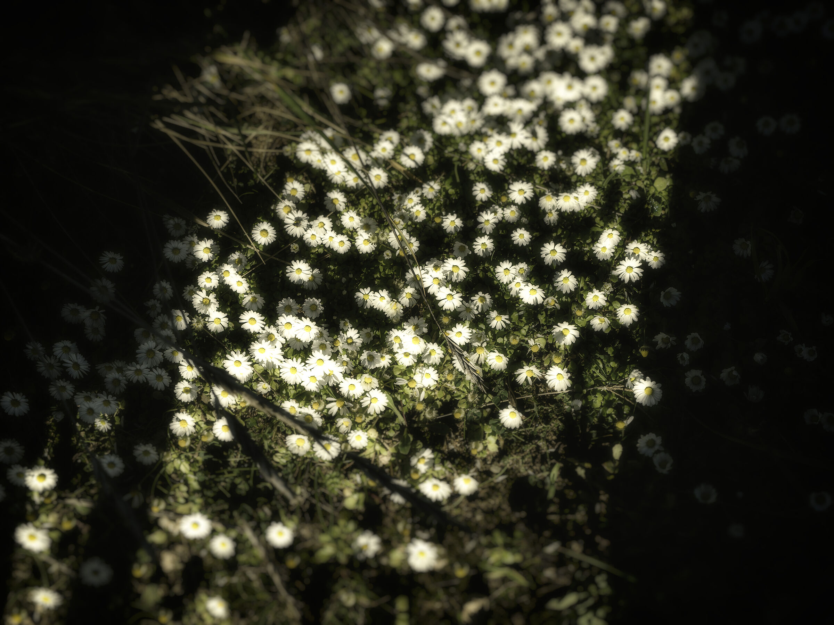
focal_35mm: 50
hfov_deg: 38.2
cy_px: 312
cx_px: 417
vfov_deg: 29.1
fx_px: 1205
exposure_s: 1/125
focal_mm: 25
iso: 100
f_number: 8
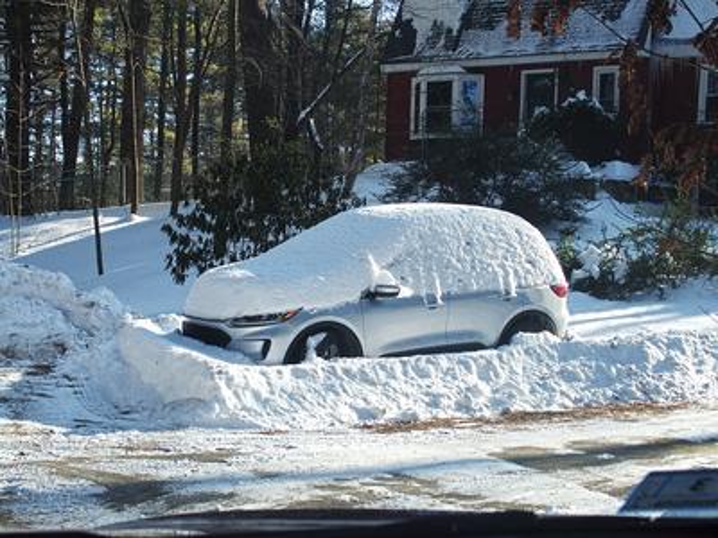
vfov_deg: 25.7
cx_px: 359
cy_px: 269
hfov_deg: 33.8
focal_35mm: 57
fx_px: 1182
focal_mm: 12
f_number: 3.5
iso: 100
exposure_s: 1/400
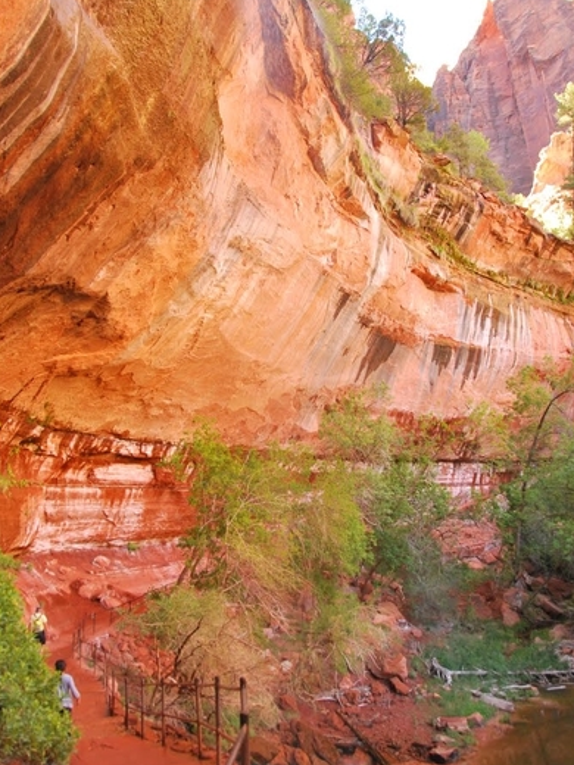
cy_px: 378
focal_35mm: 30
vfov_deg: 60.0
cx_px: 294
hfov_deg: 46.8
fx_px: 663
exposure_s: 1/80
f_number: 4.5
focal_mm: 18
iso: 400
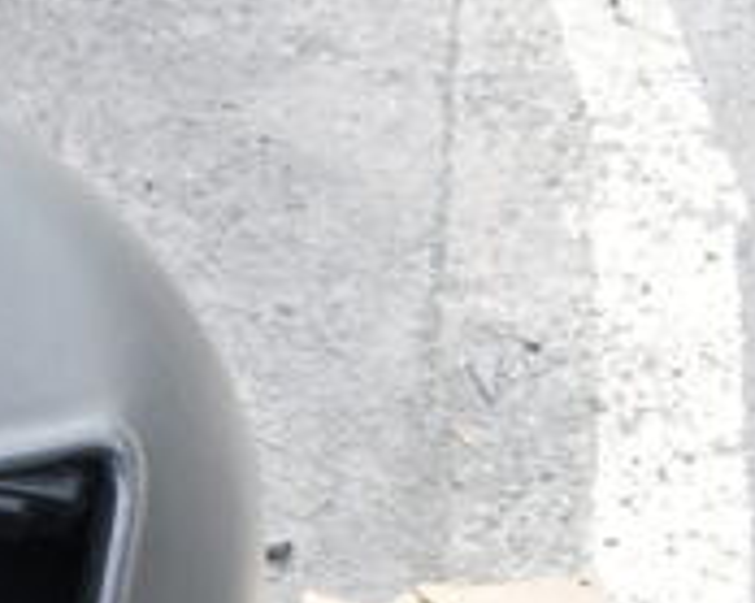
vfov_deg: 15.9
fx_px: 1988
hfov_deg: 19.2
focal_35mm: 89
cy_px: 881
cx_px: -330
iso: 100
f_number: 5.6
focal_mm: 18
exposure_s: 1/125
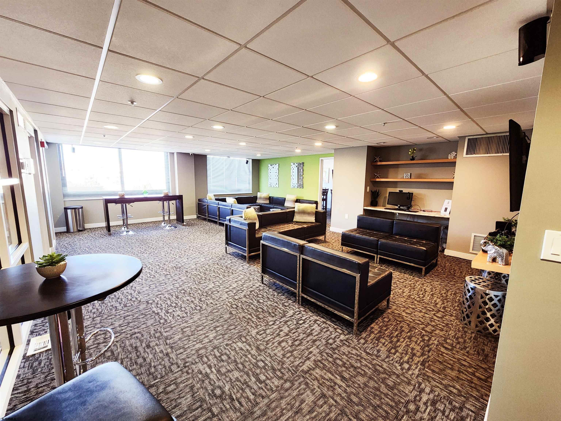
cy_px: 210
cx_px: 280
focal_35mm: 13
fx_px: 211
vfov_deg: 89.9
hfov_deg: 106.2
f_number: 2.2
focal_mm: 2.2
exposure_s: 1/60.2
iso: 320
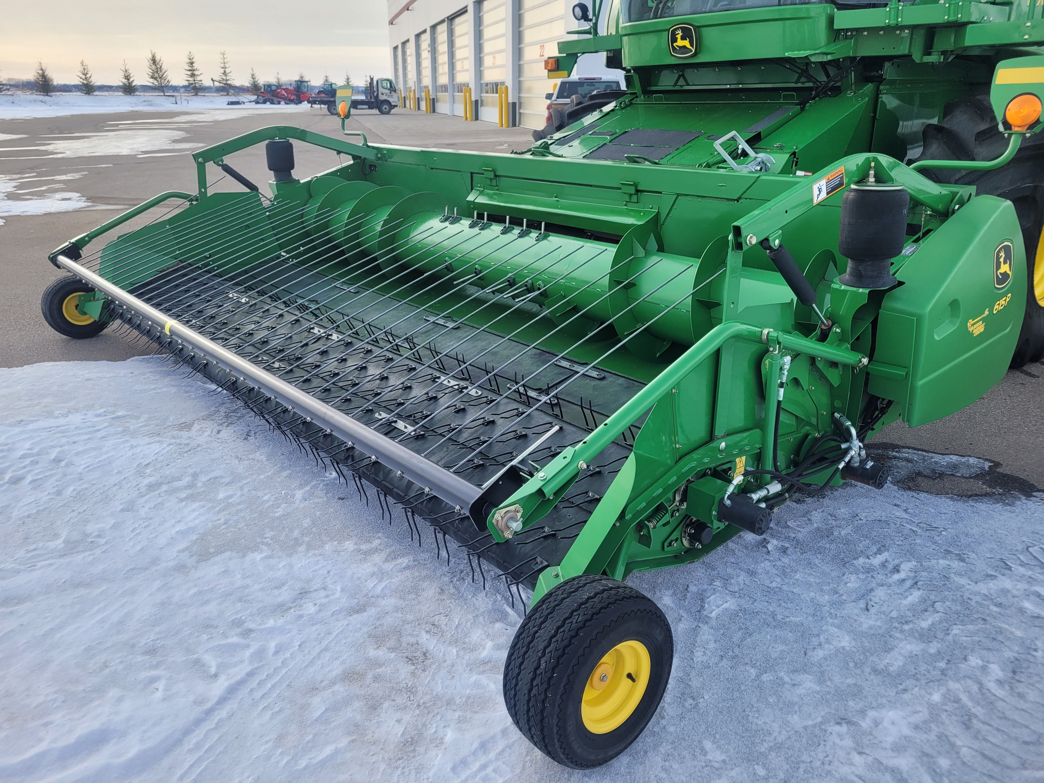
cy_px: 392
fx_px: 784
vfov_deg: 53.1
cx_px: 522
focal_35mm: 26
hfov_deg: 67.3
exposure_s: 1/1238
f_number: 1.8
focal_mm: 5.4
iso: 40
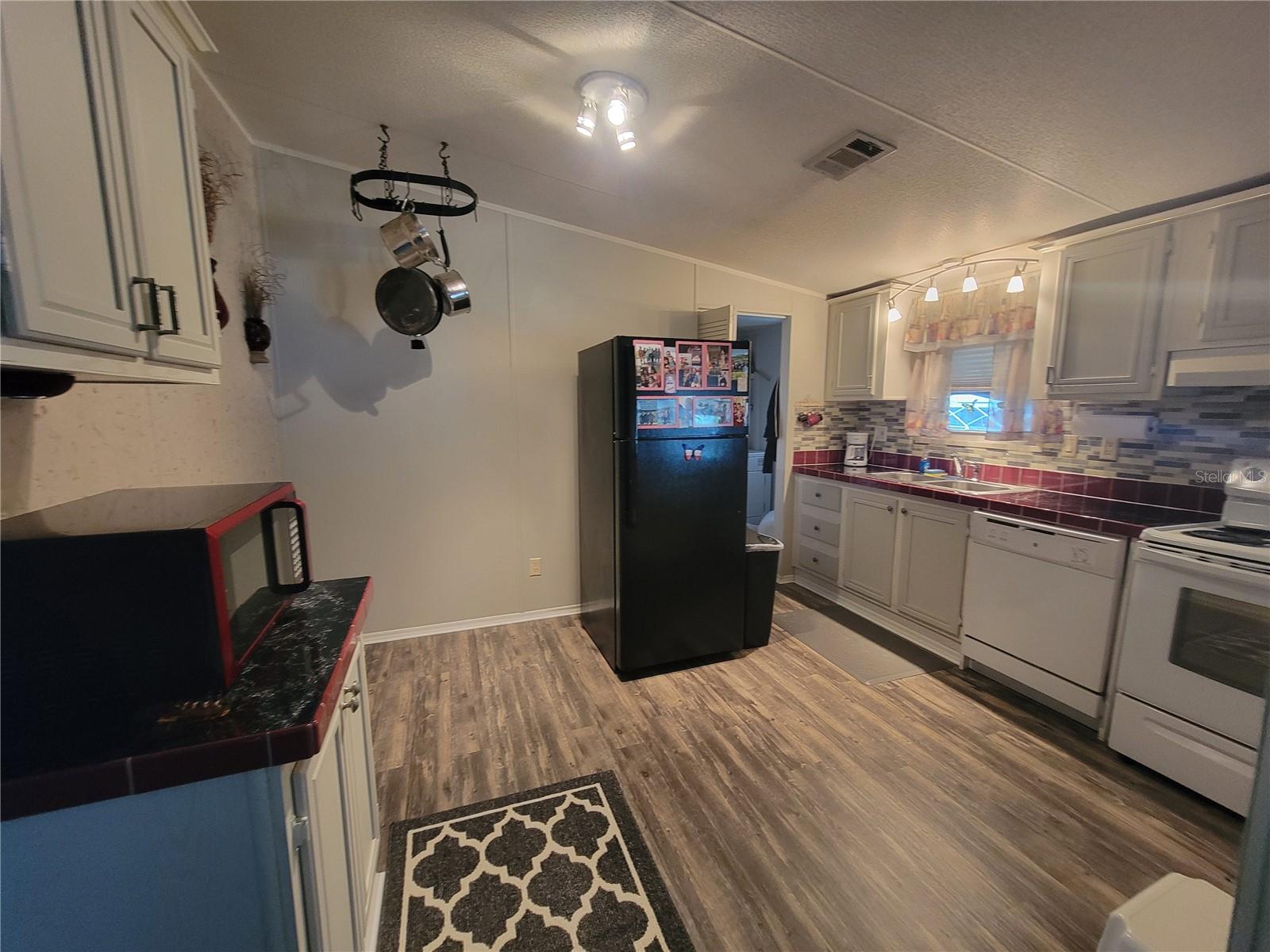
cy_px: 476
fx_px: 477
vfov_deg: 89.9
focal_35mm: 13
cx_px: 635
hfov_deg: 106.2
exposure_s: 1/30
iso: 320
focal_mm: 2.2
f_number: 2.2
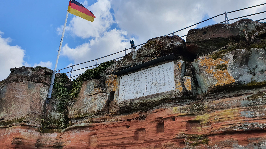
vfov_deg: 40.2
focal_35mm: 29
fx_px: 205
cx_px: 133
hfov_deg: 66.1
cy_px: 74
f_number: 2.4
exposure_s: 1/1728
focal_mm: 4.32
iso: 50
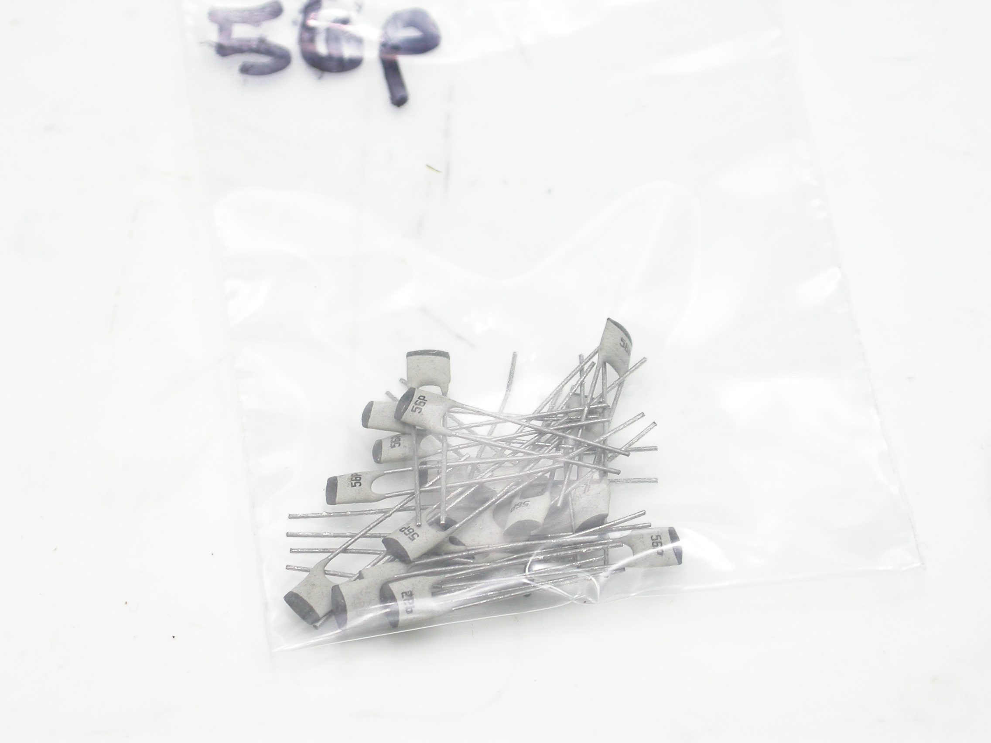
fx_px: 4409
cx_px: 496
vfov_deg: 9.6
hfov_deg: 12.8
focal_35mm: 154
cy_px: 372
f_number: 5.8
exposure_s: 1/35.4
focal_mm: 32
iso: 100
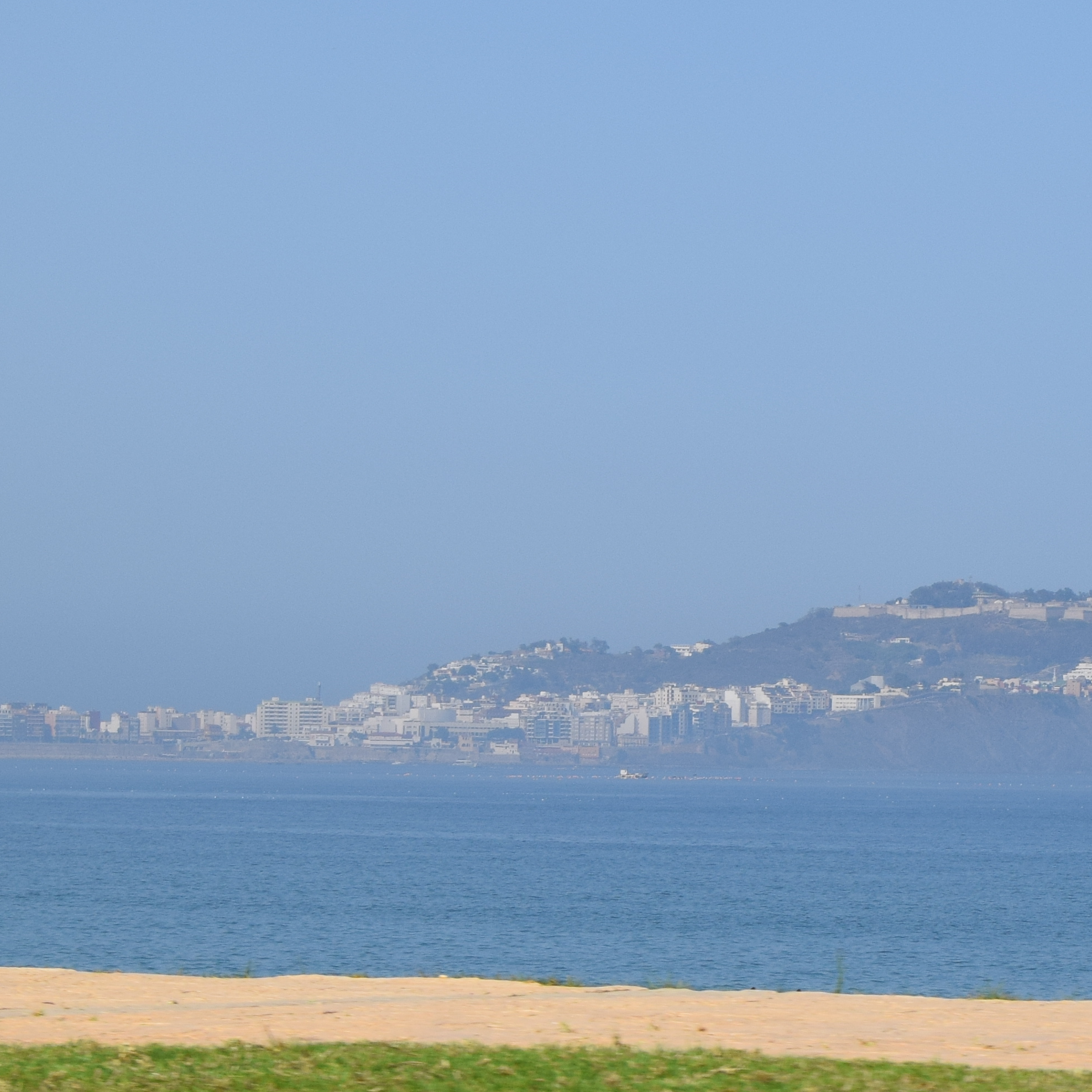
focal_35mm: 174
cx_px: 1078
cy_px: 427
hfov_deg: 10.0
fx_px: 6221
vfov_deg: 10.0
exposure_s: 1/500
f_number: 11
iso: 200
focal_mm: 45
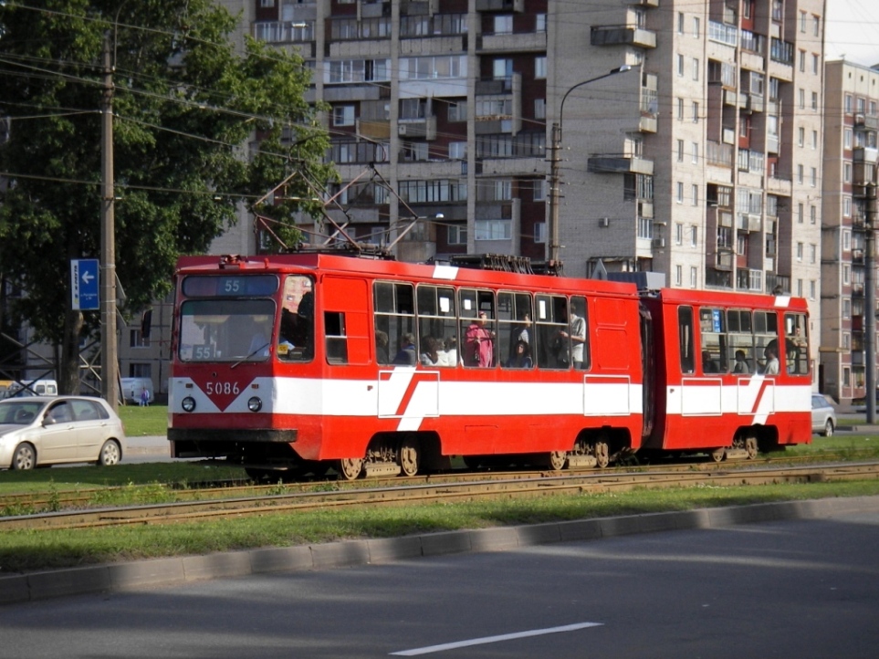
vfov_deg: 13.0
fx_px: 2894
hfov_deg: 17.3
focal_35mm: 114
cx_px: 440
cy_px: 330
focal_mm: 18.9
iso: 50
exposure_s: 1/250
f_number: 4
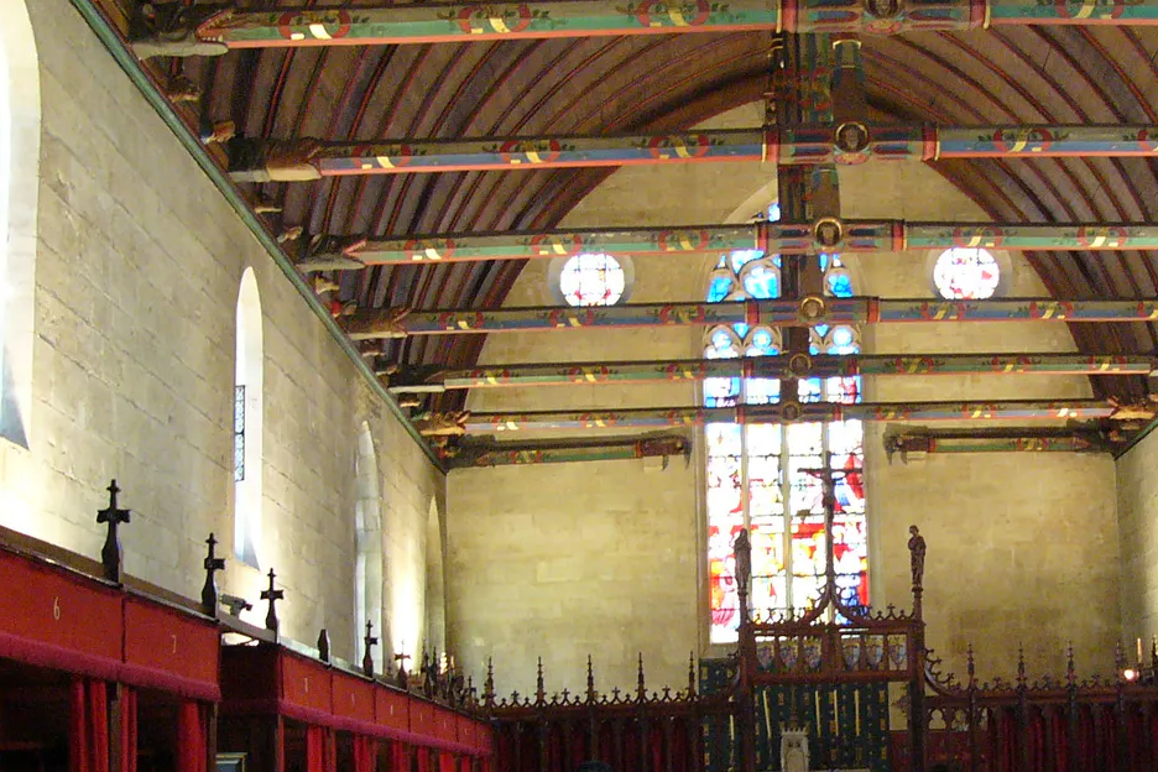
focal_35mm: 64
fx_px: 2059
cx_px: 818
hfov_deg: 31.1
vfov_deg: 21.2
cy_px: 507
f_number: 2.8
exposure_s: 1/10
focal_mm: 6
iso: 200
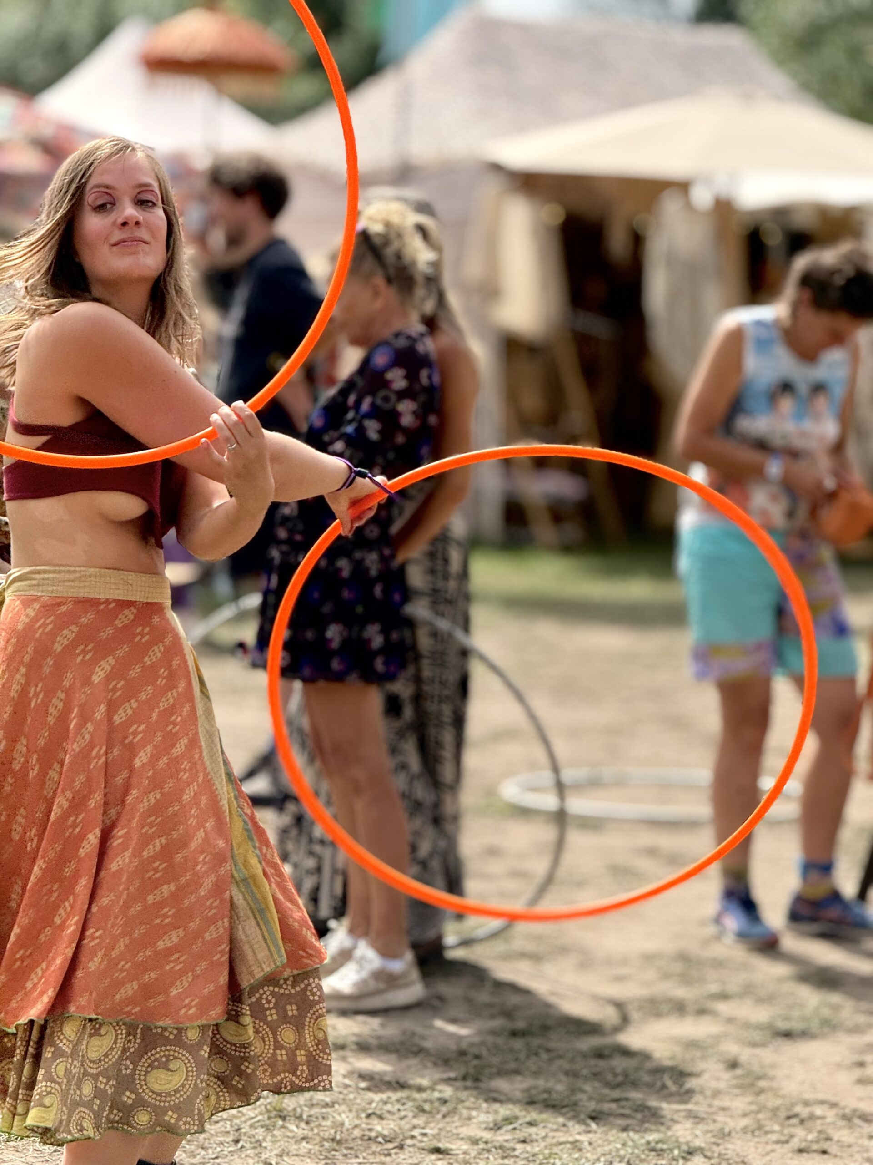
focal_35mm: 120
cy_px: 582
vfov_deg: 16.4
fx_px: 4035
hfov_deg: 12.3
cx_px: 436
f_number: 2.8
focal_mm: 15.66
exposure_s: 1/1294
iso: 50
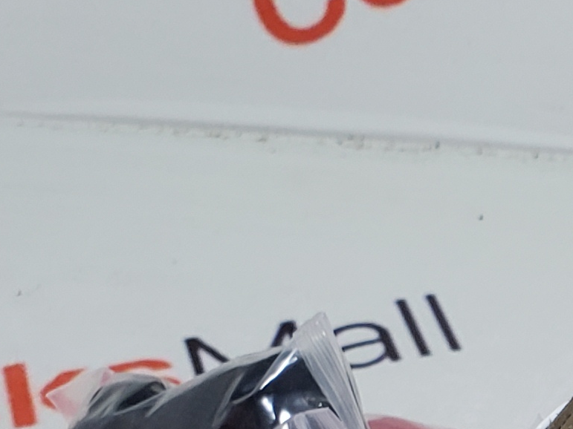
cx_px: 964
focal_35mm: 136
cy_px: 776
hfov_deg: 13.3
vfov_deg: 10.3
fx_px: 2251
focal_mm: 4.3
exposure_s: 1/50
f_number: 2.4
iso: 64
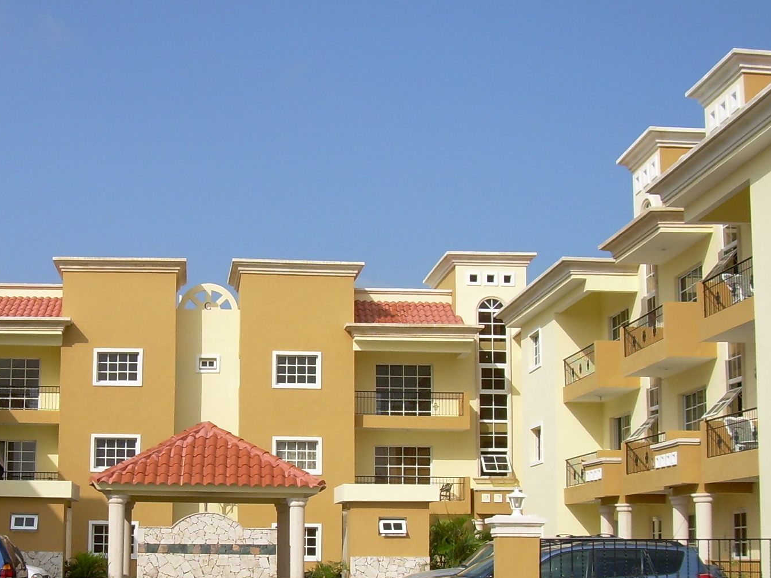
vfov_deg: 22.9
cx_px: 234
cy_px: 354
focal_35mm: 64
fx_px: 1426
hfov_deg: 30.0
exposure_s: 1/594
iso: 50
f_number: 4.6
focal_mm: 6.3
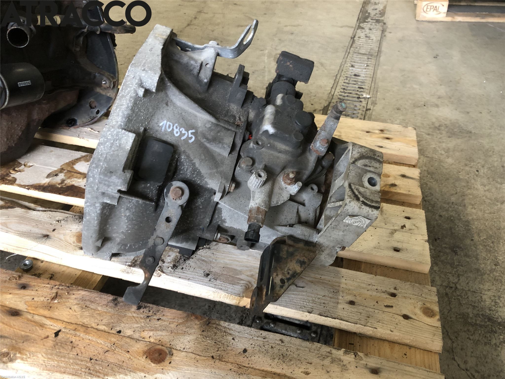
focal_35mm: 28
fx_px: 408
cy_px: 190
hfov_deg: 63.4
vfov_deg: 49.7
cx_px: 252
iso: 64
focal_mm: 3.99
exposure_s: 1/17
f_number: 1.8
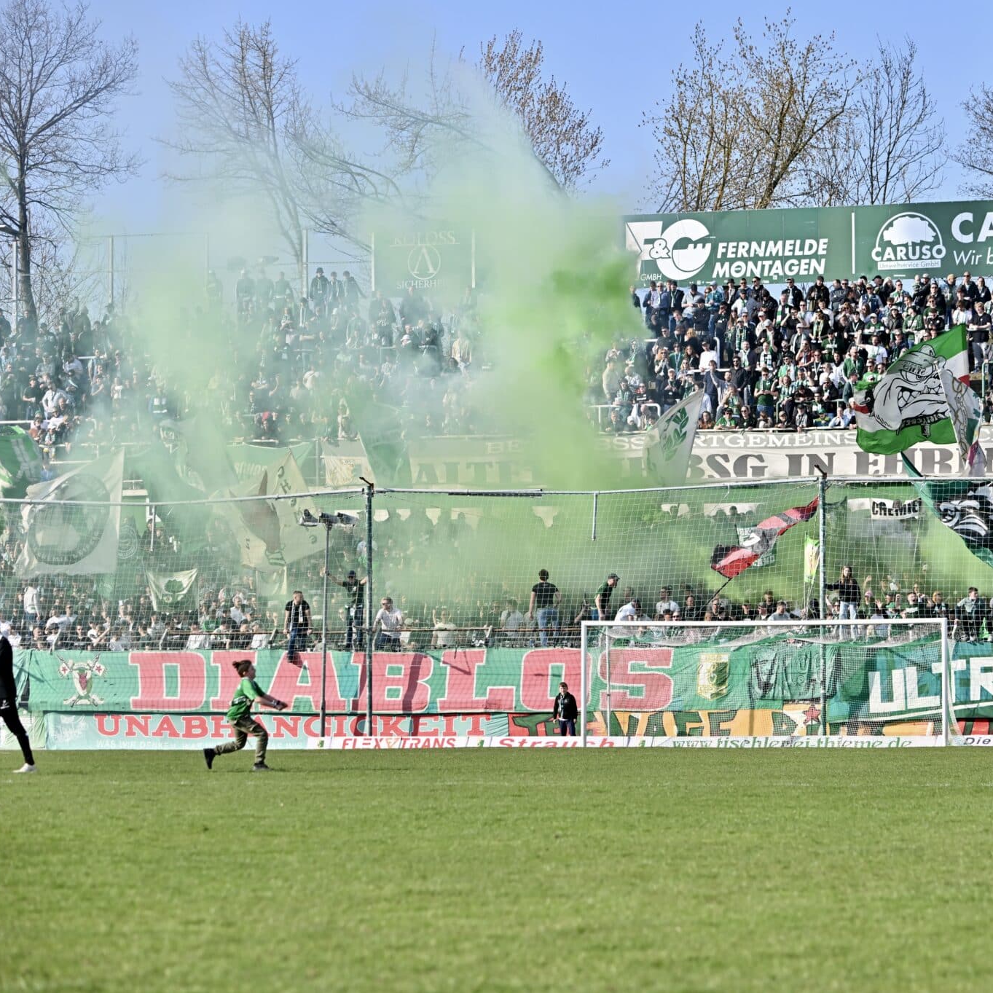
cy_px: 496
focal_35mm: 166
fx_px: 5387
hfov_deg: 10.5
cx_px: 716
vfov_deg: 10.5
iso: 220
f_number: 5.6
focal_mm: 130
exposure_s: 1/1250
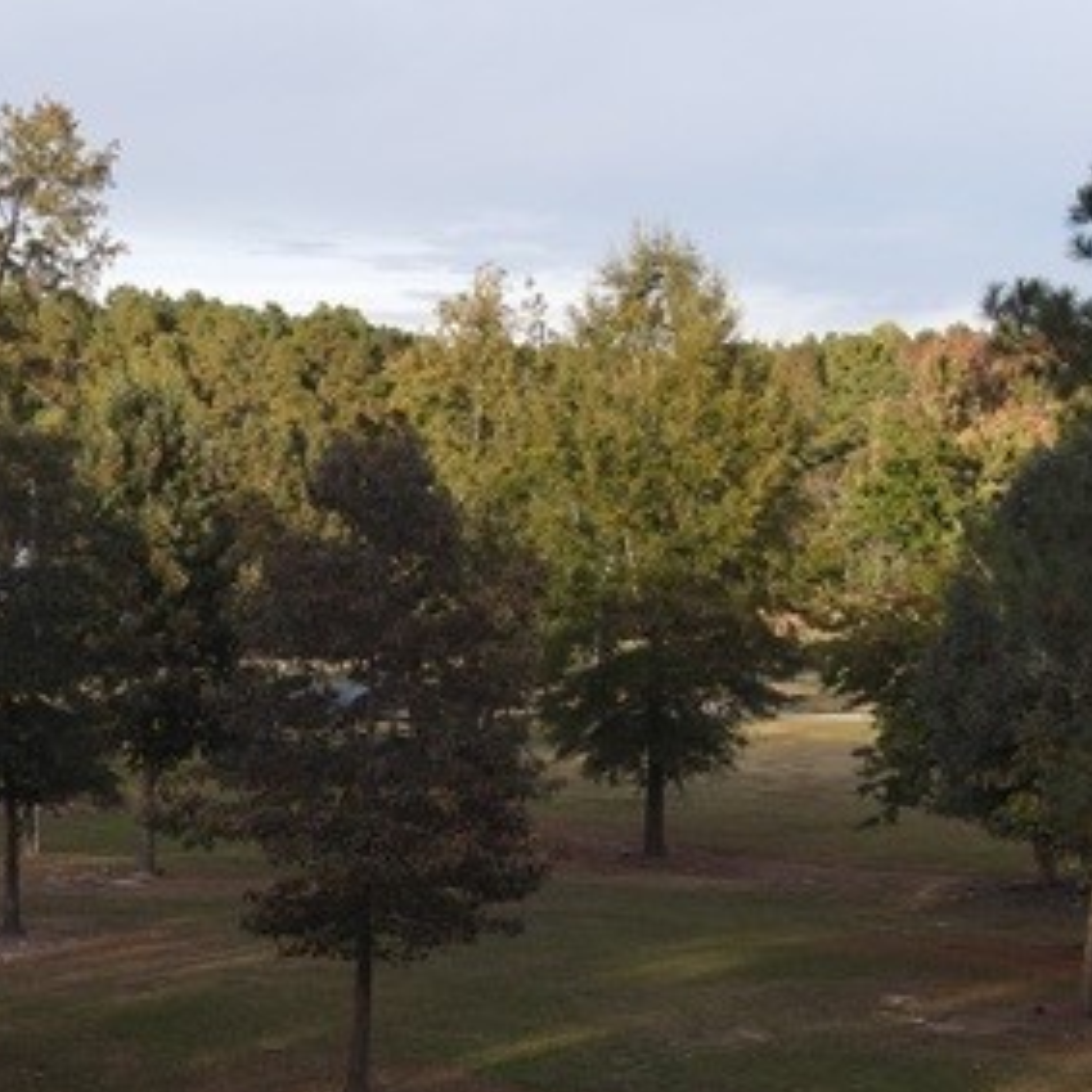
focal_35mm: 75
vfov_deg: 22.7
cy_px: 872
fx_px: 2677
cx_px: -35
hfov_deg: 22.1
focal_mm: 4.5
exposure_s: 1/125
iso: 100
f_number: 2.8
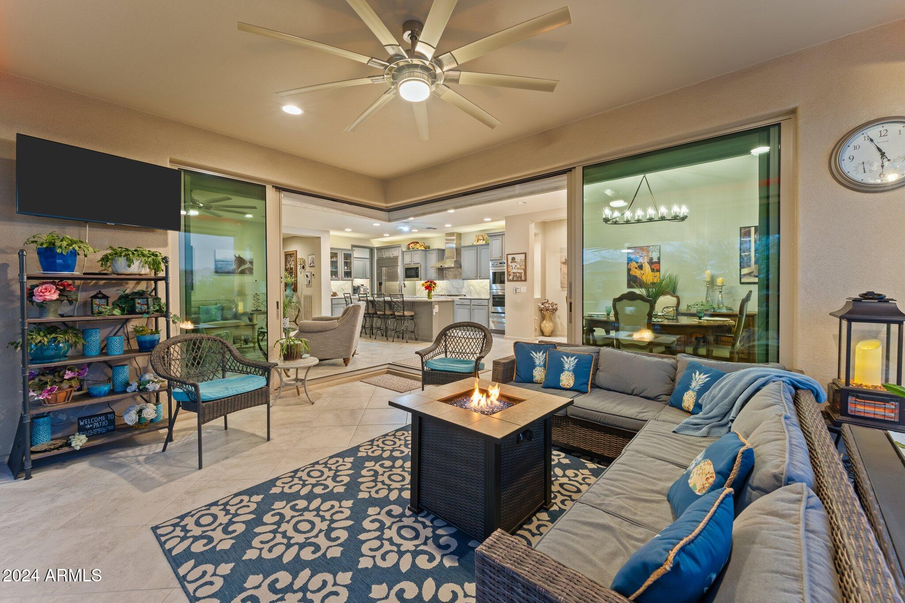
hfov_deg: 104.3
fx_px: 352
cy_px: 302
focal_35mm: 14
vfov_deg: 81.2
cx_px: 452
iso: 400
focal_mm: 14
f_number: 8
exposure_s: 1.3
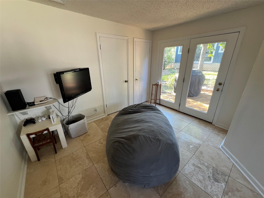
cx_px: 132
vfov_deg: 89.9
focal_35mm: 13
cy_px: 99
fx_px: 99
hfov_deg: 106.2
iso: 64
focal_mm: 1.57
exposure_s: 1/33
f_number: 1.8
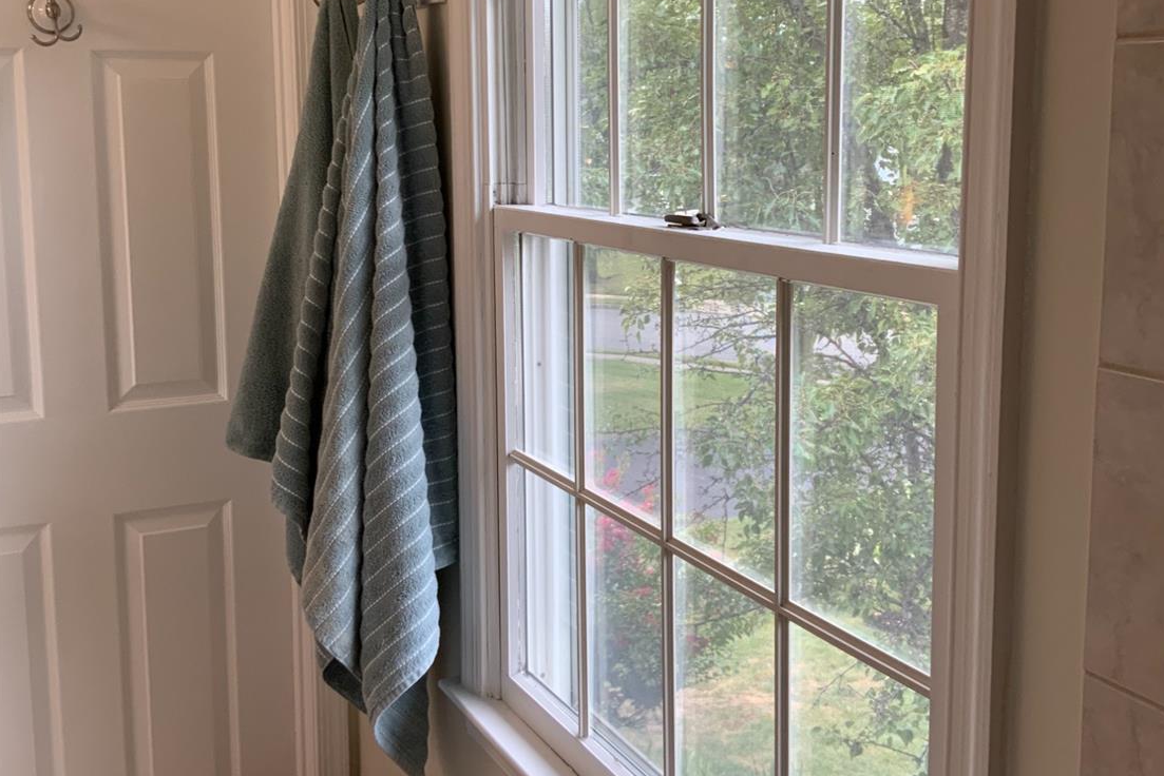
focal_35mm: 41
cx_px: 588
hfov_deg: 47.4
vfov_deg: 32.5
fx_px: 1326
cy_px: 302
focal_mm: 3
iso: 40
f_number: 1.8
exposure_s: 1/120
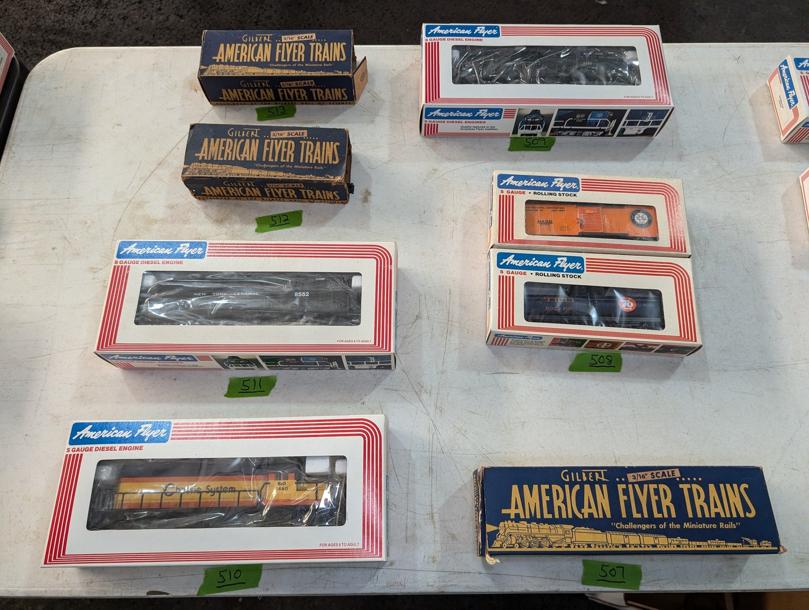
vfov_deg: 56.9
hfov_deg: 71.5
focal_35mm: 24
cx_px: 404
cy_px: 305
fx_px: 562
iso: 126
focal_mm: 6.9
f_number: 1.68
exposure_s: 1/60
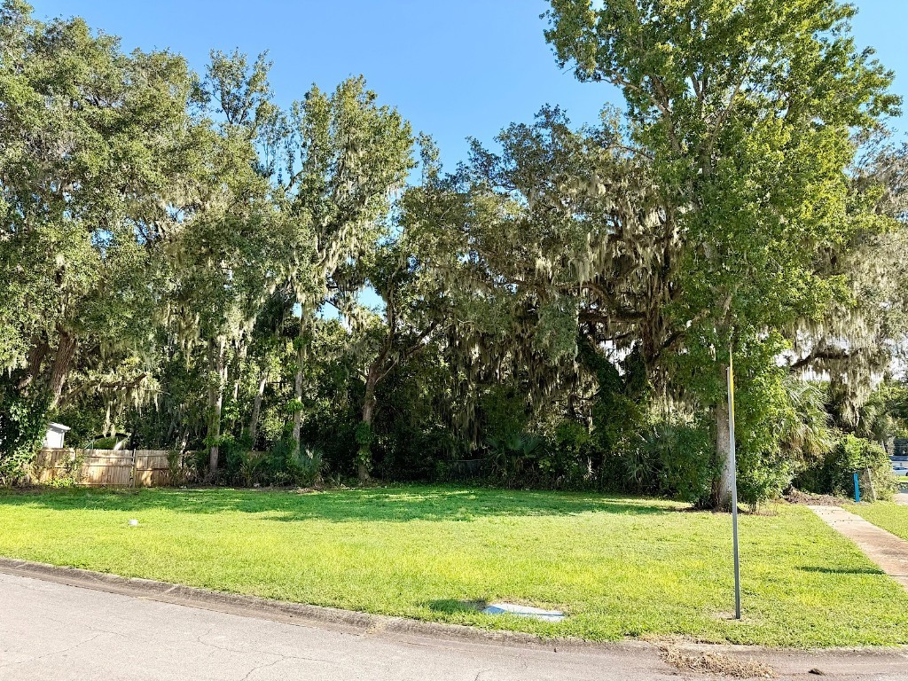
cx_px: 454
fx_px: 630
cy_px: 340
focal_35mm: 24
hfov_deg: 71.6
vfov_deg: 56.8
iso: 80
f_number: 1.78
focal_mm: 6.76
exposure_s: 1/1292
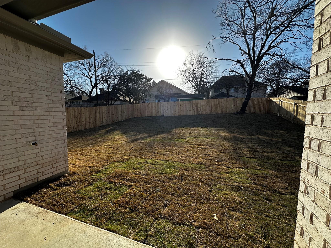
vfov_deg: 85.7
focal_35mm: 14
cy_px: 124
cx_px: 166
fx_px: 134
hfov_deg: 102.1
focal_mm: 2.22
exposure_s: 1/1401
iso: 50
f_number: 2.2
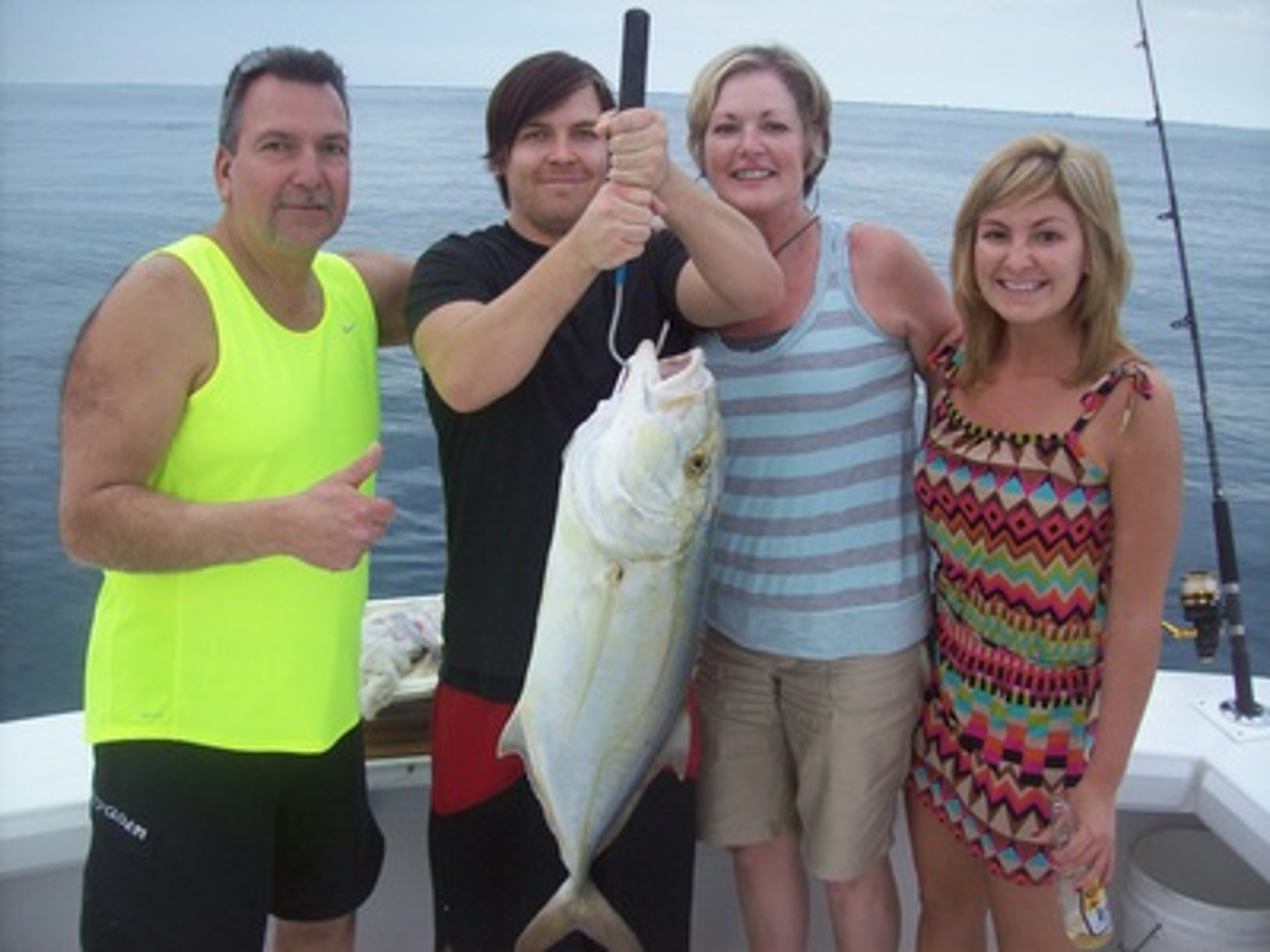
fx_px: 1321
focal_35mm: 36
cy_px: 476
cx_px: 635
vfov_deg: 39.7
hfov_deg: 51.4
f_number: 2.7
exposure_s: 1/72.6
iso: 80
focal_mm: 6
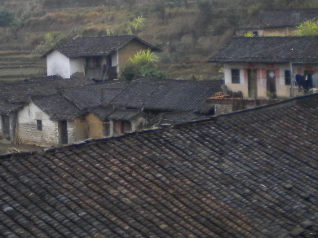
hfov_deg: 21.2
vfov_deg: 15.8
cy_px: 7
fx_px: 845
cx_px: 82
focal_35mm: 92
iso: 215
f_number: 3.1
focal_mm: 6.3
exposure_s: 1/62.1
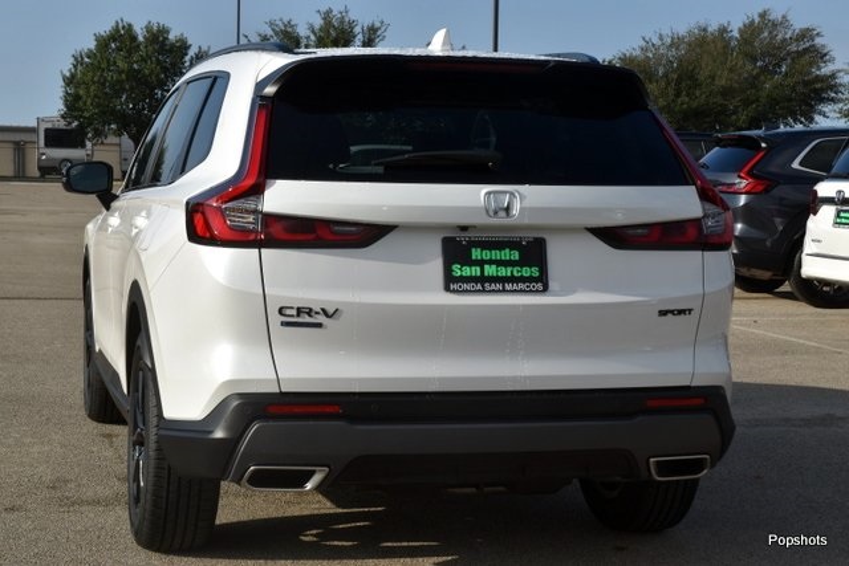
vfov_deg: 18.9
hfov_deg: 28.1
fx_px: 1698
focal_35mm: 72
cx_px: 424
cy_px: 283
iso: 200
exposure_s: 1/500
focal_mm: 48
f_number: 11
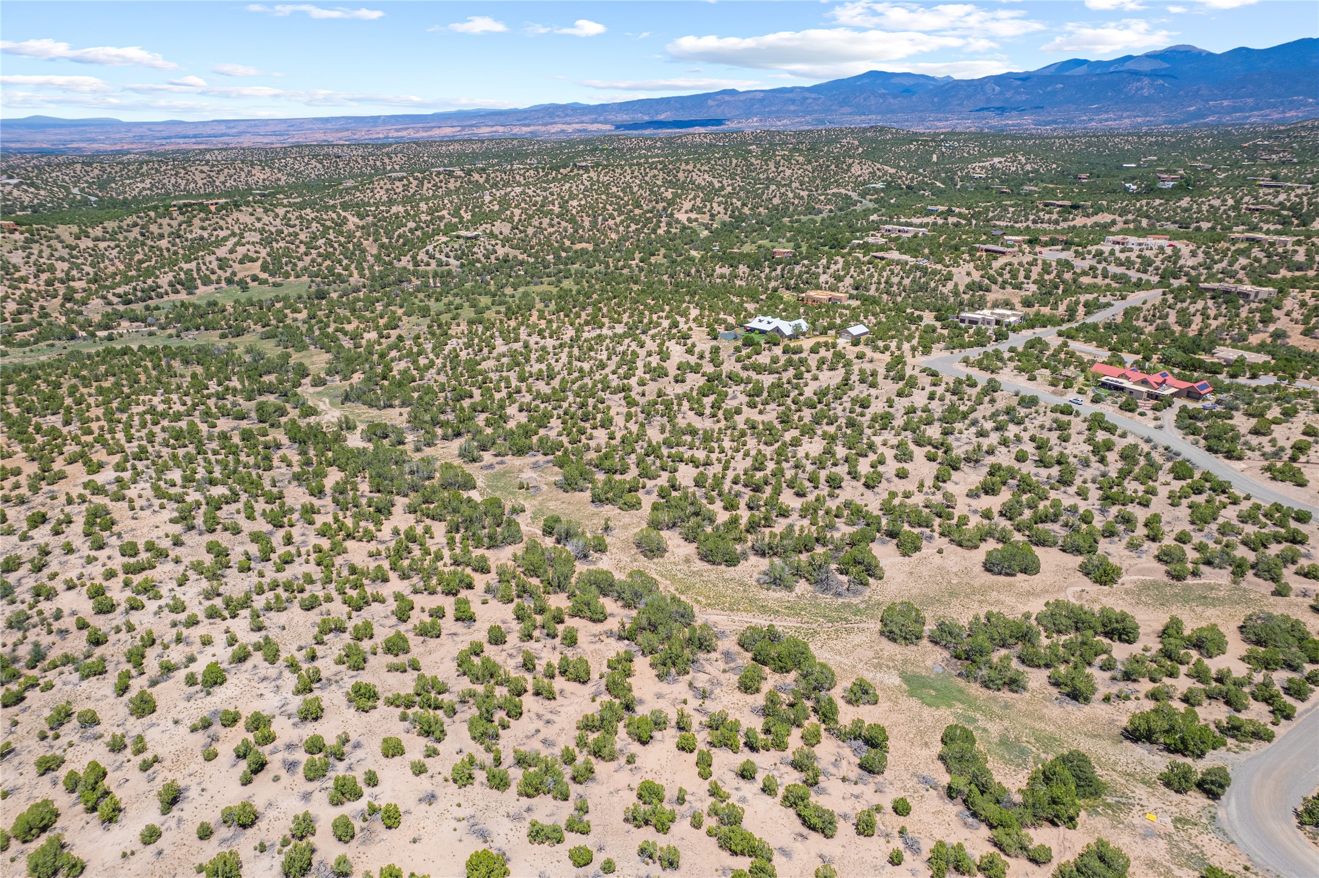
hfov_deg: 78.6
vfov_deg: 57.2
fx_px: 806
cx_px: 660
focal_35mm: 22
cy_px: 439
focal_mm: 8.38
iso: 110
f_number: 2.8
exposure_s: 1/2000
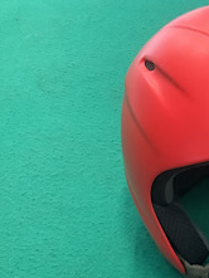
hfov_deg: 20.2
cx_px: 222
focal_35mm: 70
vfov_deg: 26.4
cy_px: 273
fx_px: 563
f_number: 2.4
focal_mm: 3.3
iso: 250
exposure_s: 1/50
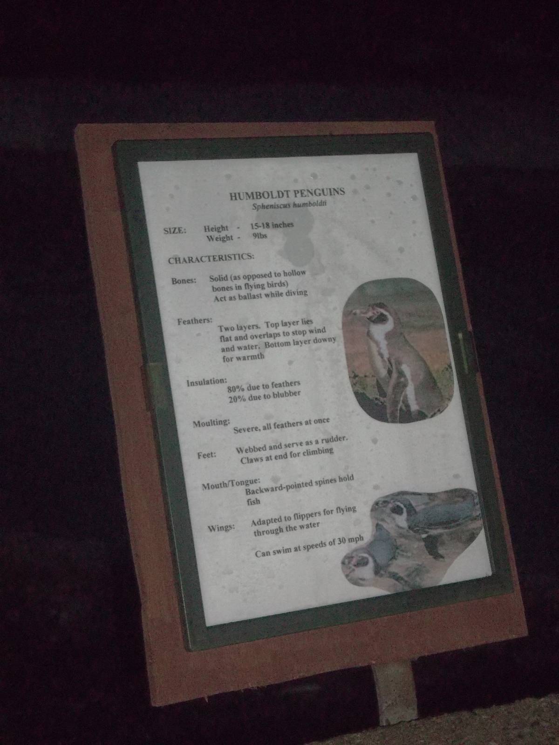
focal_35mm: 63
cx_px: 280
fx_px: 1356
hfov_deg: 23.3
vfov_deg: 30.7
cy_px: 372
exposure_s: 1/40
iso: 320
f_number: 4
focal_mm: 11.3
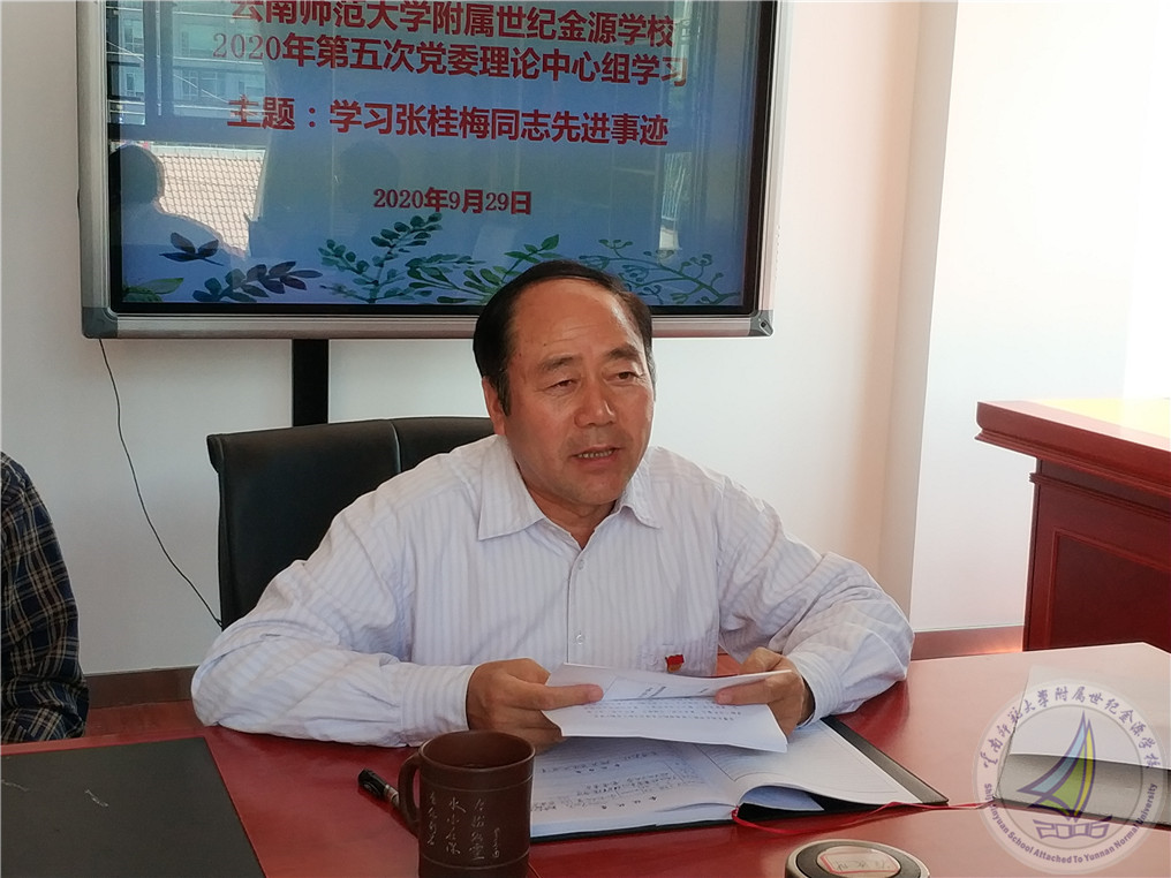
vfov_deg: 44.2
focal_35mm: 32
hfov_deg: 56.8
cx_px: 586
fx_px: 1083
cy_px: 439
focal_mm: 4.5
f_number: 2
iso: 165
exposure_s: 1/117
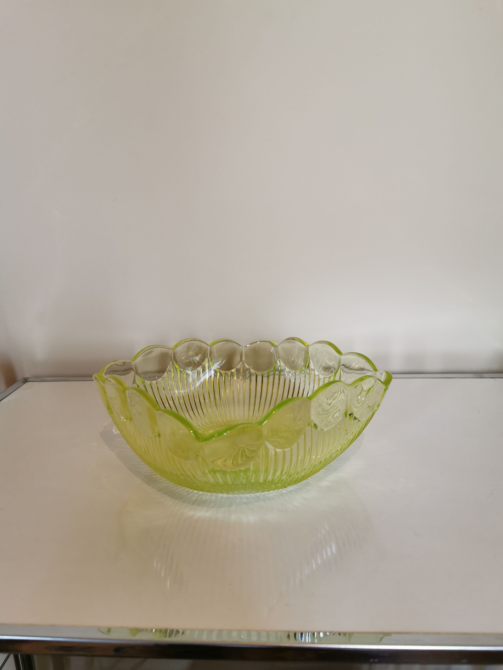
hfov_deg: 51.4
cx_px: 252
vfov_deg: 65.3
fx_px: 523
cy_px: 335
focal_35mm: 27
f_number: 1.6
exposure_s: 1/50
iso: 125
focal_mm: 5.56
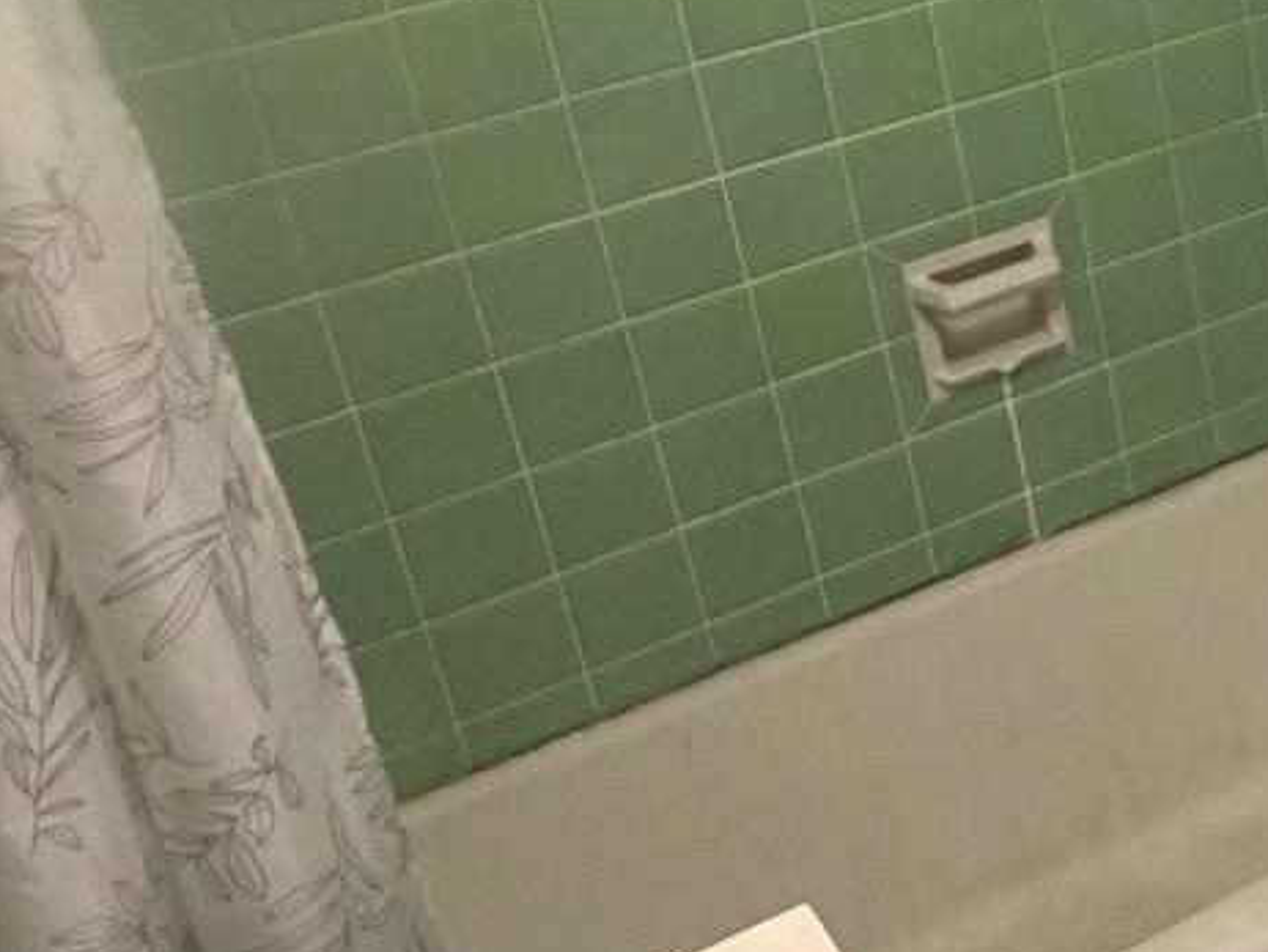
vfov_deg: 23.1
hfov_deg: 25.3
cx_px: 1789
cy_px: 112
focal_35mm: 62
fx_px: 2272
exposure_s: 1/60
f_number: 2.2
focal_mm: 2.22
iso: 320
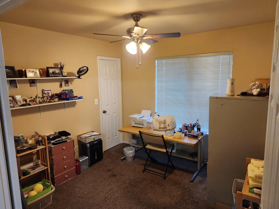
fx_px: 185
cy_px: 104
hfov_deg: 73.9
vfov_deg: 58.9
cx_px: 140
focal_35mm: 23
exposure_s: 1/120
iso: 500
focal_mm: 5.4
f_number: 1.8
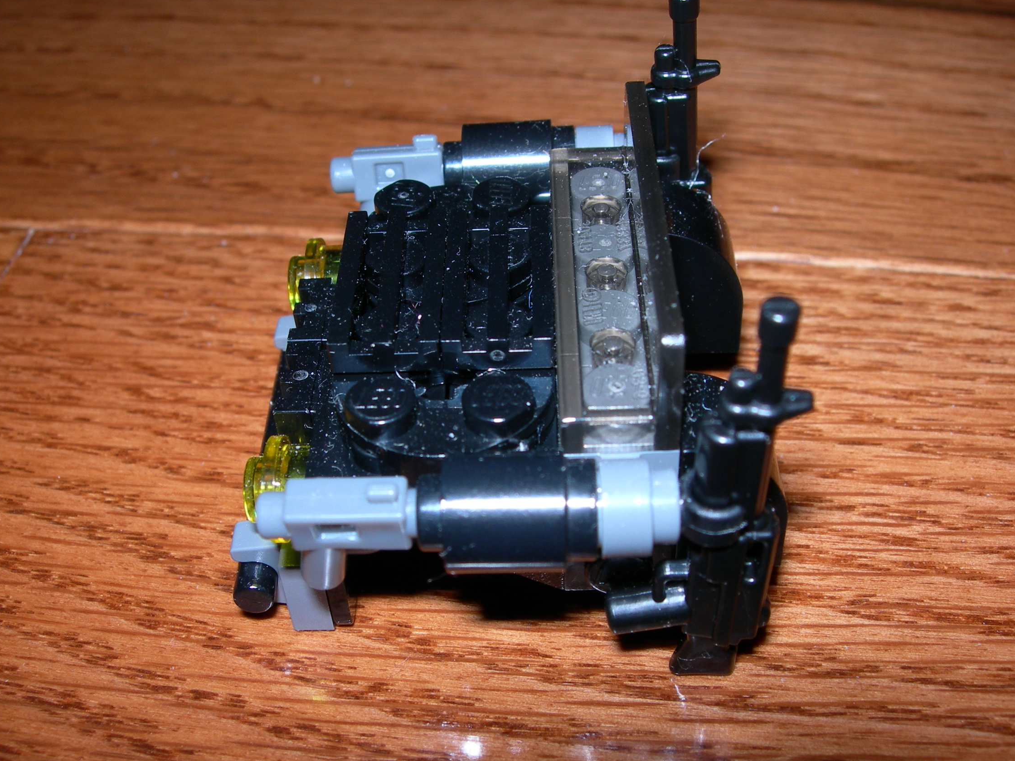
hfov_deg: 42.9
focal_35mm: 44
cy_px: 413
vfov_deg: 32.9
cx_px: 495
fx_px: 1290
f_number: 4.8
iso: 50
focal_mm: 7.8
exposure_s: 1/60.1
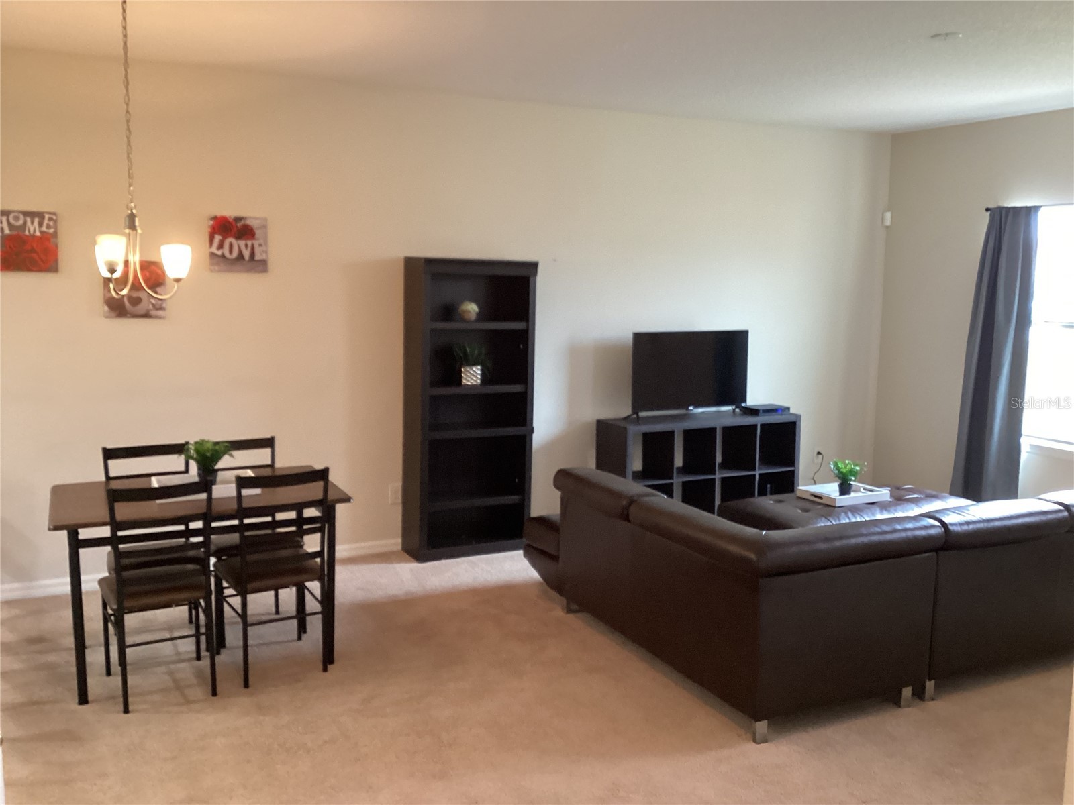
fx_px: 962
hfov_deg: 58.4
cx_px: 537
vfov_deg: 45.4
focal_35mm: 31
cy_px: 402
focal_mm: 3.3
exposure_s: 1/40
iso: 320
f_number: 2.4
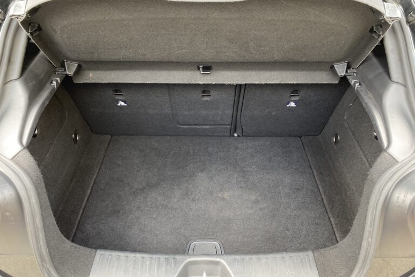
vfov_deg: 46.3
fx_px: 323
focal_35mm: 28
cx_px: 207
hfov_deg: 65.5
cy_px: 148
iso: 160
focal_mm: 4.25
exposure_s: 1/60
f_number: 1.8
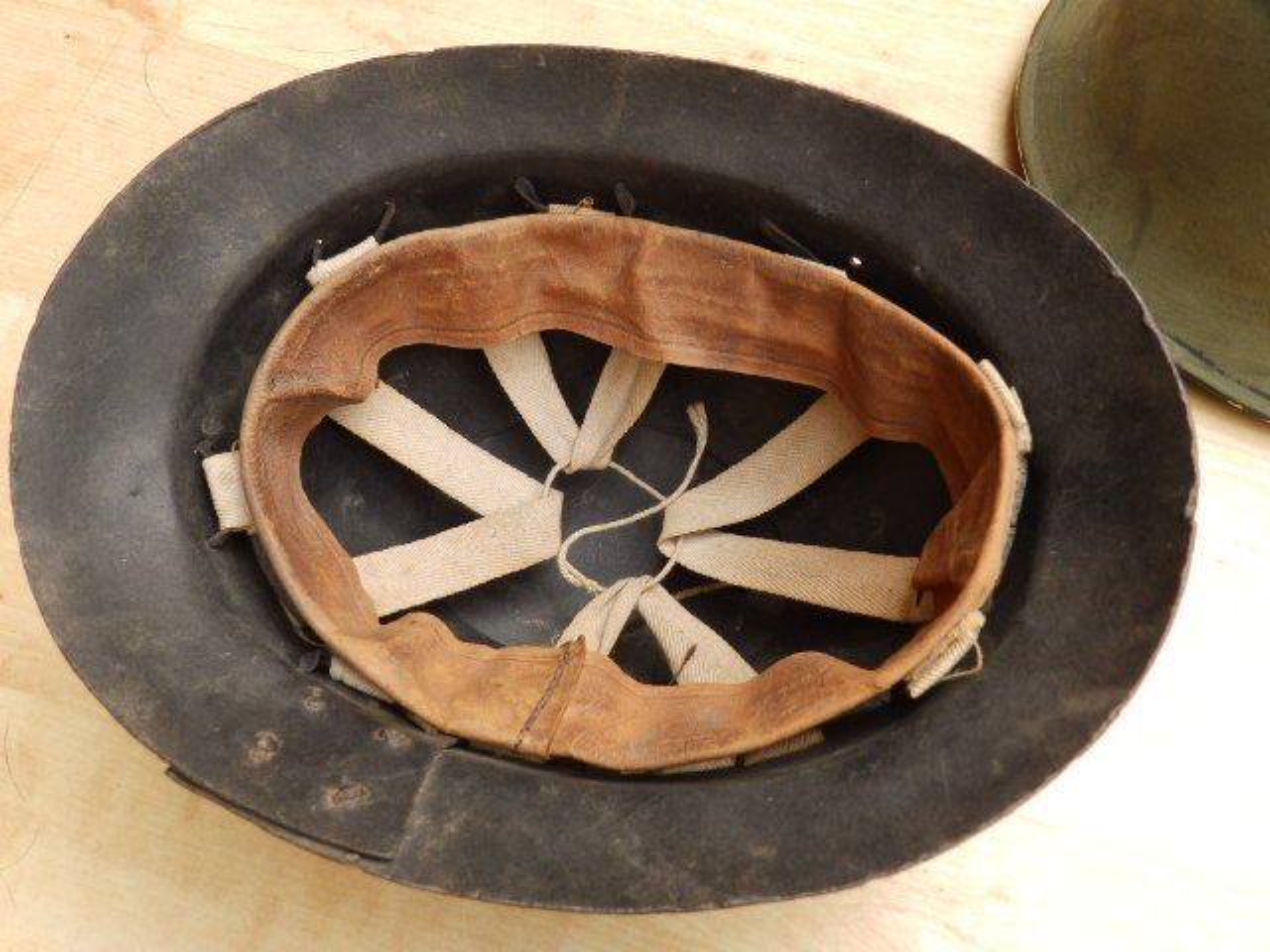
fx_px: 1174
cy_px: 476
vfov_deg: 44.2
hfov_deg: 56.8
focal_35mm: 32
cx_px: 635
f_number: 3.7
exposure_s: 1/50
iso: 200
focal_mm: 5.7
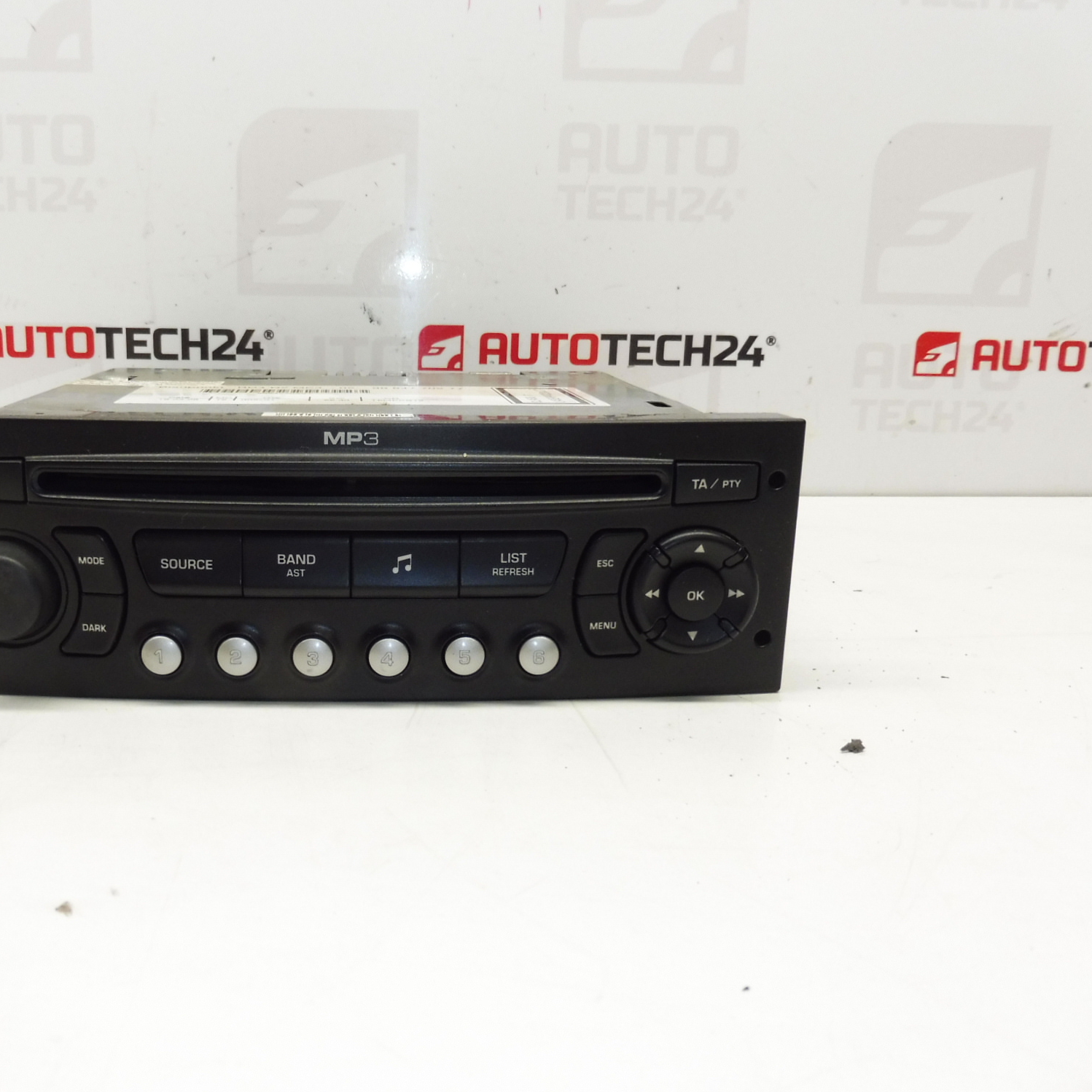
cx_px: 377
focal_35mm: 29
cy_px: 545
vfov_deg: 55.6
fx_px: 1035
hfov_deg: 54.6
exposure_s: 1/60
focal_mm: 4.3
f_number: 3.5
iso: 200
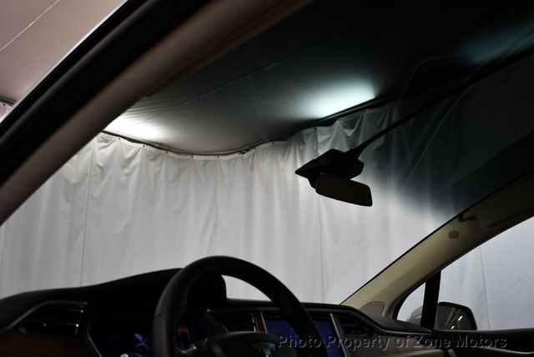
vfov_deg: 36.9
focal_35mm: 36
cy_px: 178
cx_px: 267
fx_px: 534
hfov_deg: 53.1
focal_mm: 18
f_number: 3.5
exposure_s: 1/250
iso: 800
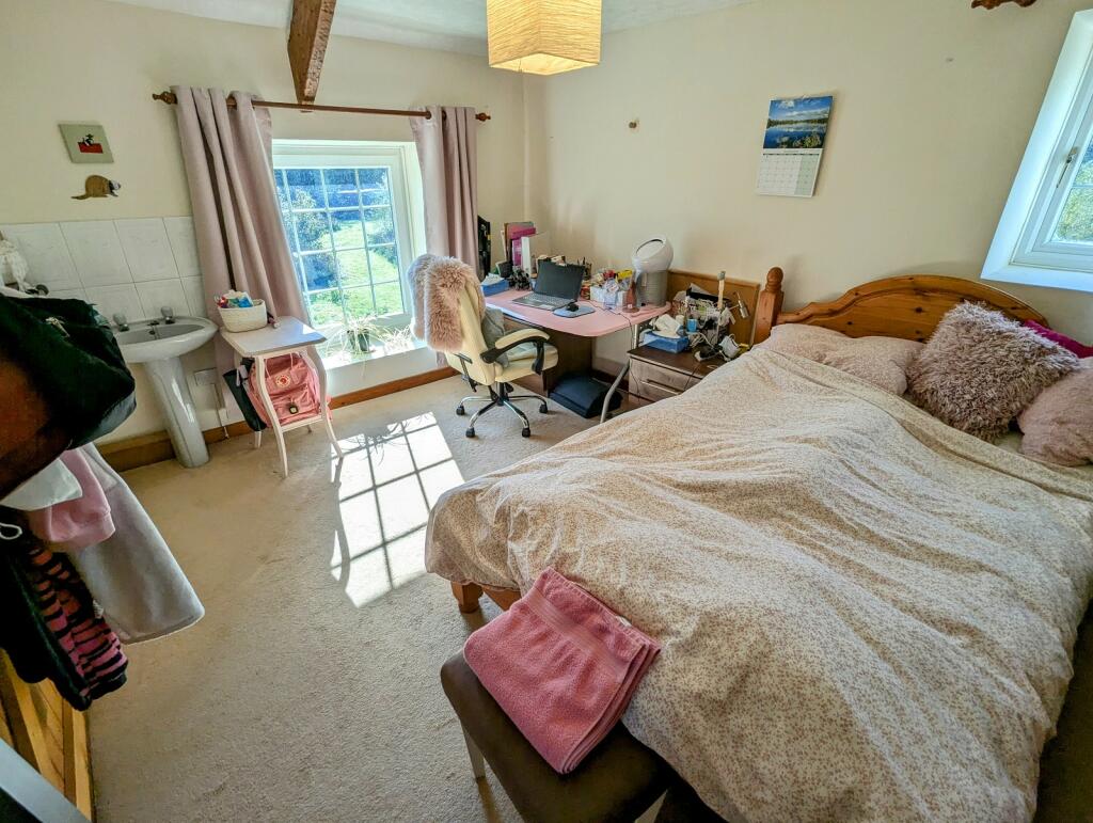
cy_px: 412
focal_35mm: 16
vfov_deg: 78.2
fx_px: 506
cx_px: 546
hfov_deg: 94.4
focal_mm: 2.35
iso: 50
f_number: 2.2
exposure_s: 1/271
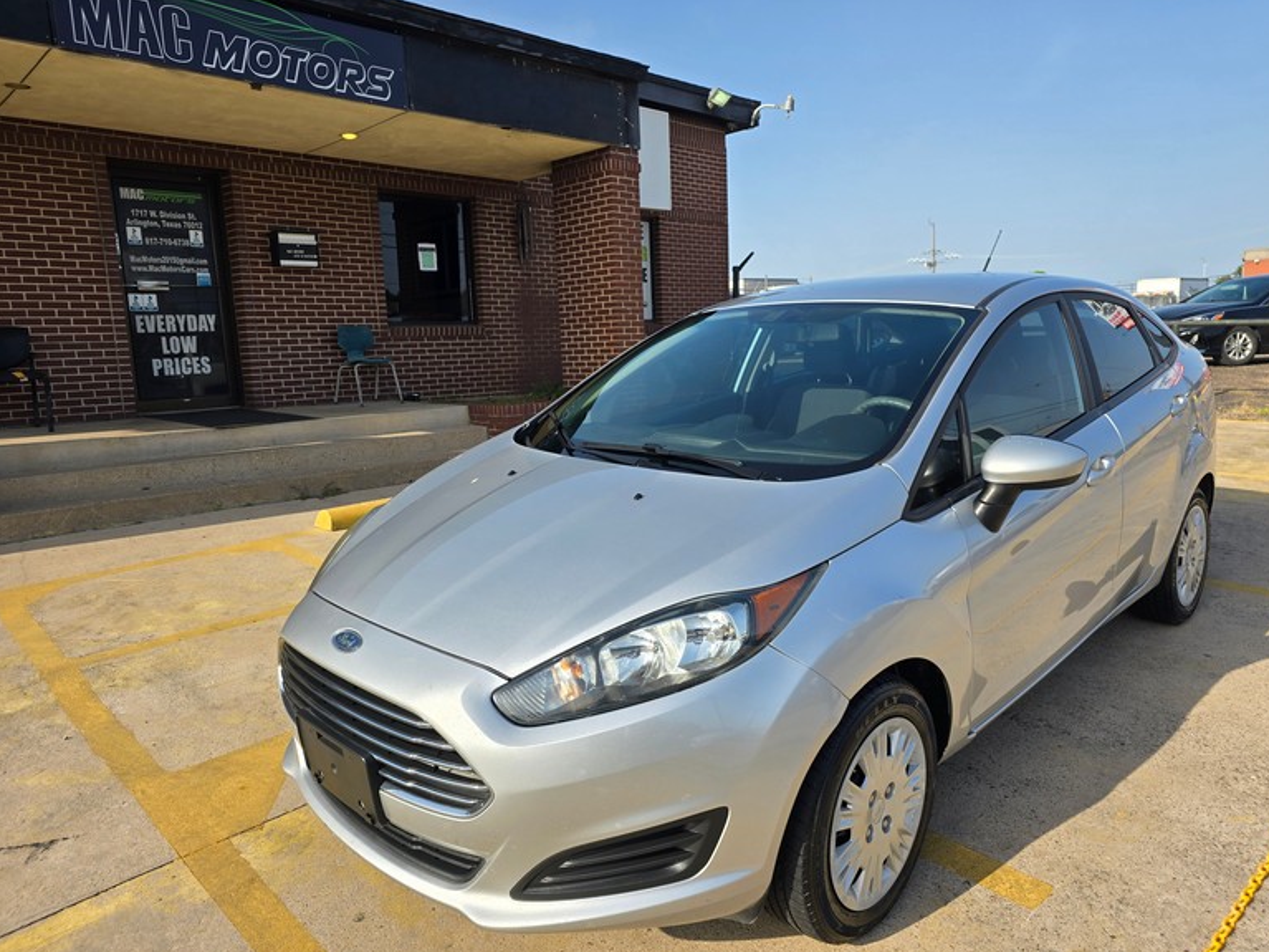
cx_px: 629
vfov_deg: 56.8
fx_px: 880
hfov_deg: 71.6
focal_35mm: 24
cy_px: 465
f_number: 1.7
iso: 12
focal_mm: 6.3
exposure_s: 1/633
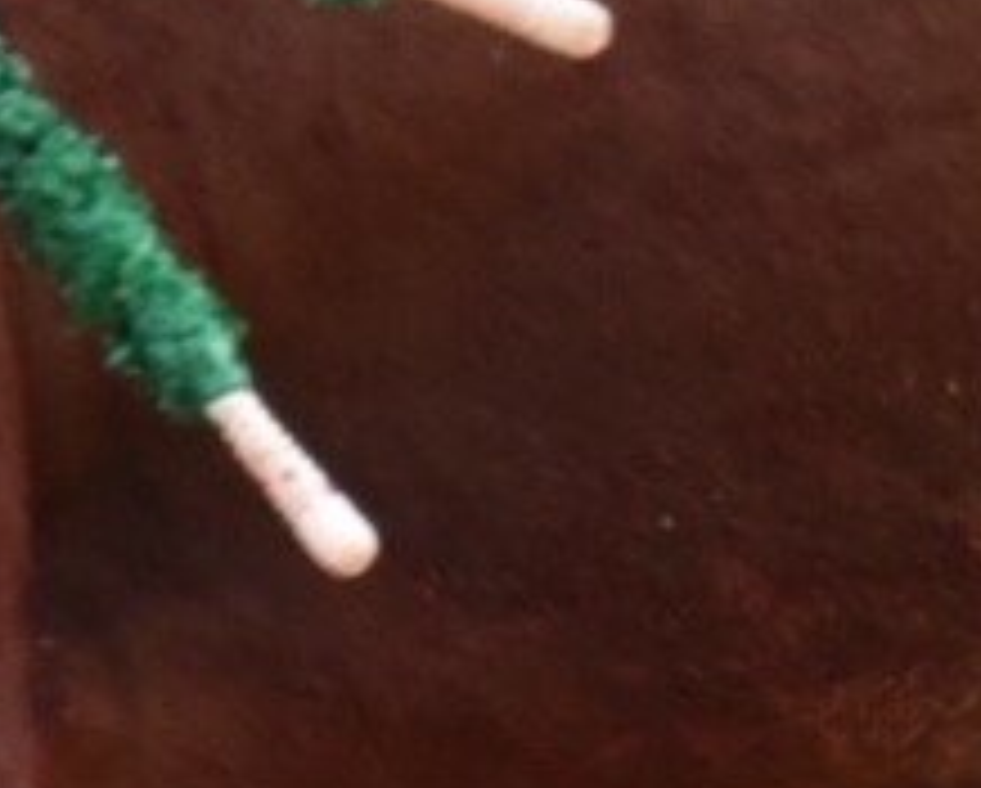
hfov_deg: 1.9
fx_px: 29334
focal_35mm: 1009
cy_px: 360
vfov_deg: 1.5
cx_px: -981
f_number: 5.6
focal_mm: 145
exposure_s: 1/640
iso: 3600
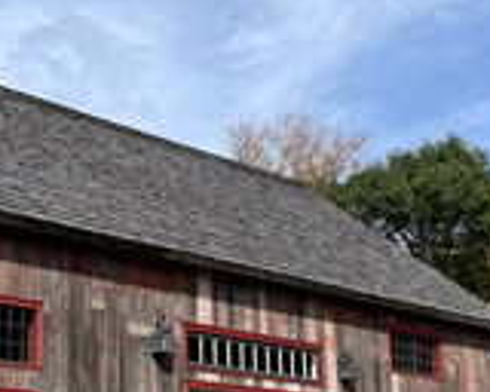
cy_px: 309
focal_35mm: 61
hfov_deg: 30.2
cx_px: 93
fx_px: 885
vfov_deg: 24.6
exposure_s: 1/2353
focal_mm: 4.2
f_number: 1.6
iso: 32
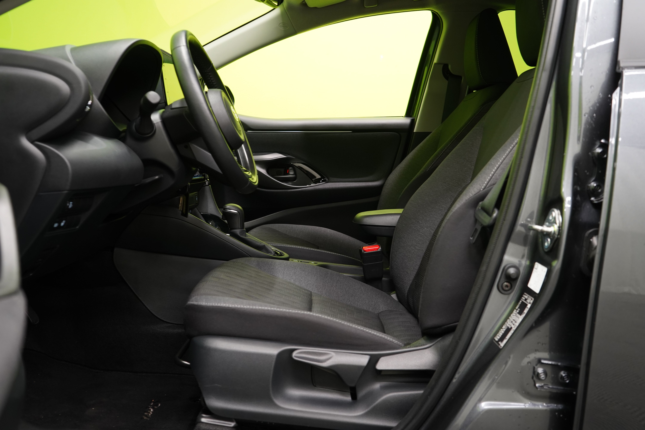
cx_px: 322
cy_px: 215
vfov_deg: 38.9
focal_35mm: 34
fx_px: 609
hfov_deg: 55.8
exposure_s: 1/20
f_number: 5.6
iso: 1250
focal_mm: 34
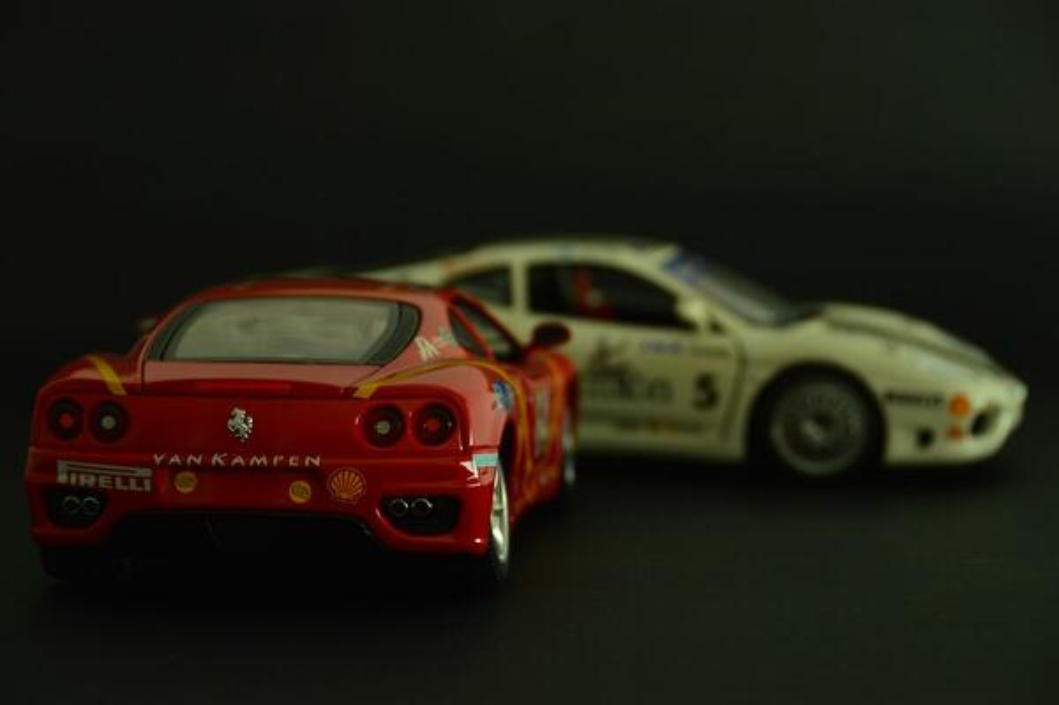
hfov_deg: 18.2
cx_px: 530
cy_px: 352
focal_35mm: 112
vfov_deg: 12.2
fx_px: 3307
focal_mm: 75
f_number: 6.3
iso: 100
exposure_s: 1/15
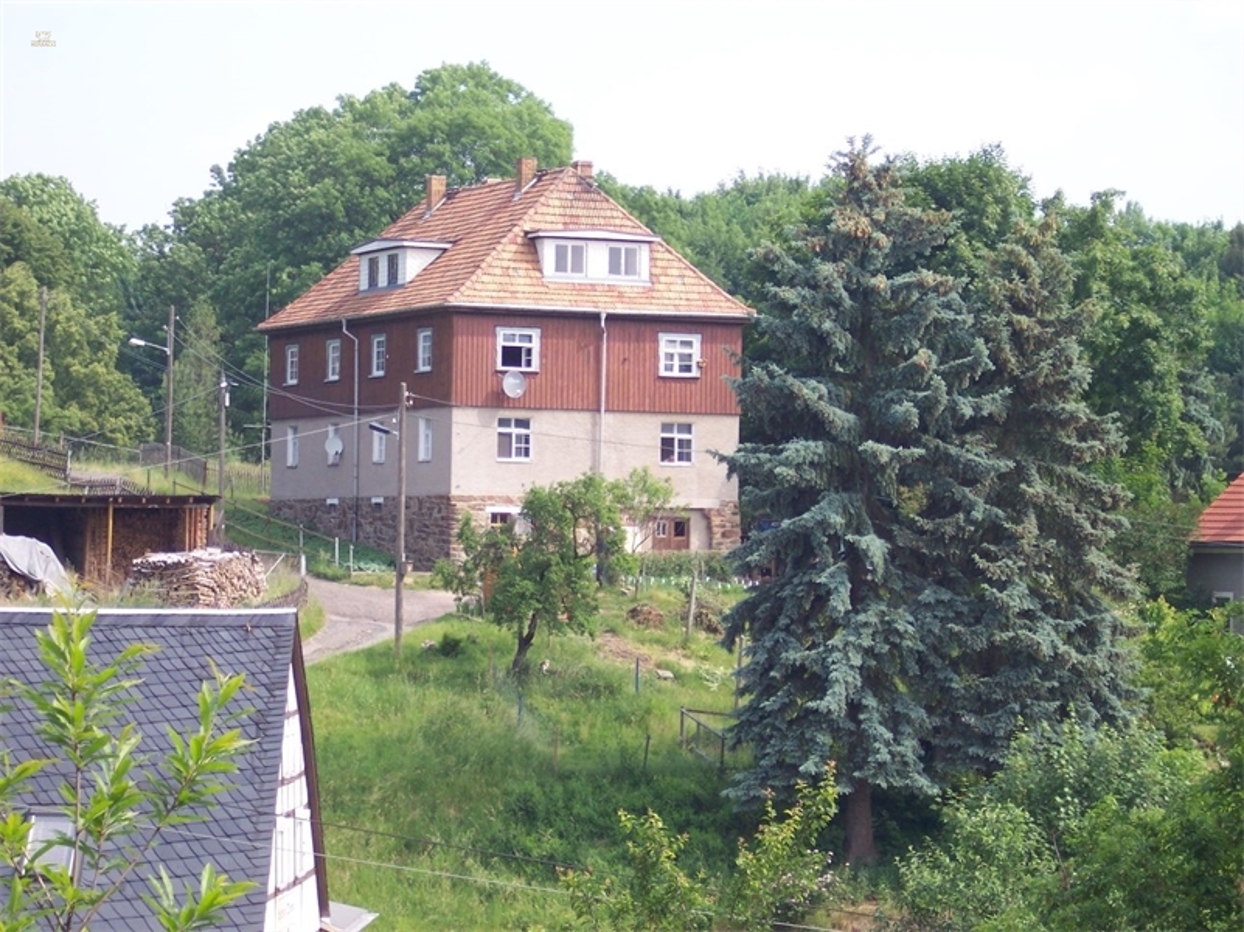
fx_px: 4095
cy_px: 466
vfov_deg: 13.0
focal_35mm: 114
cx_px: 622
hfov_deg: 17.3
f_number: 4.8
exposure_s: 1/250
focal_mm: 24
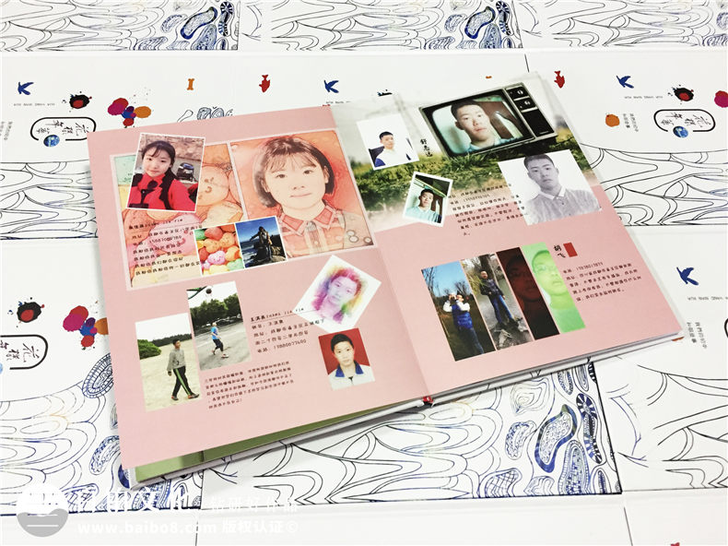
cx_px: 364
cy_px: 273
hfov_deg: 61.7
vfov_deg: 48.2
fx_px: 610
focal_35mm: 29
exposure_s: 1/33
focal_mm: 4.15
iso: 200
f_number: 2.2
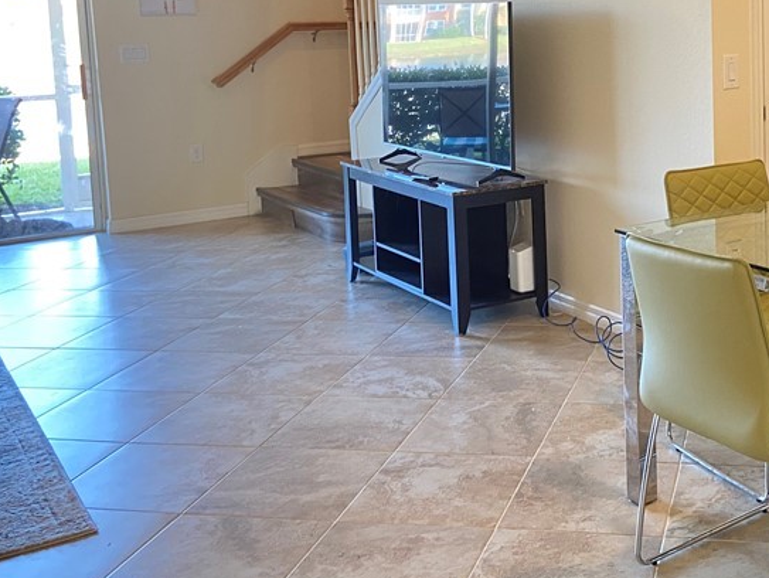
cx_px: 608
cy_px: 144
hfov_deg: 37.6
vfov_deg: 29.2
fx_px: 1089
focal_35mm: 49
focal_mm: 4.25
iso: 320
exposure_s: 1/60
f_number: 1.8
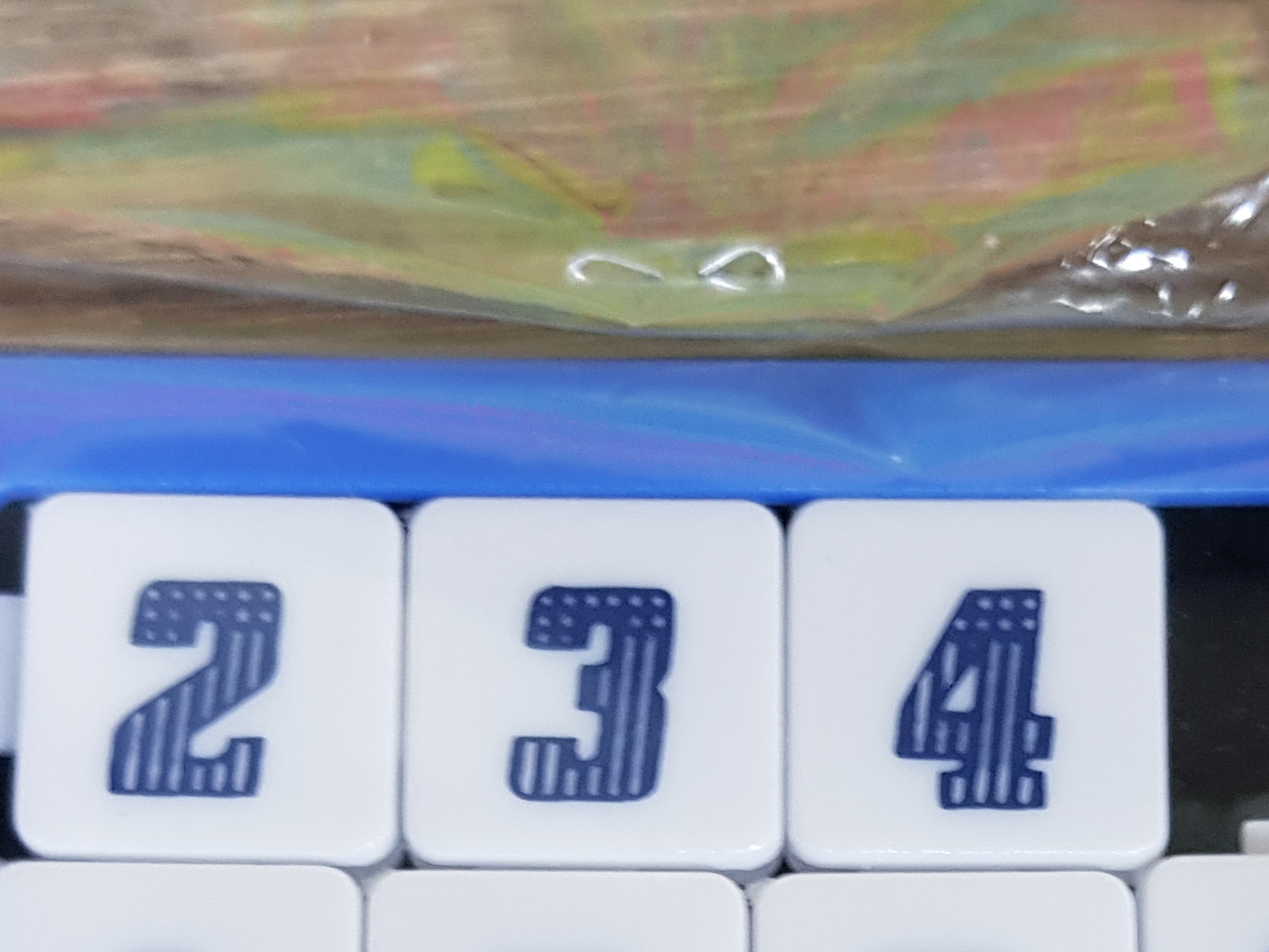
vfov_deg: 18.7
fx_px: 2676
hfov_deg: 26.6
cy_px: 1247
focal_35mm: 73
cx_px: 726
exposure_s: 1/50
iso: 160
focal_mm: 4.2
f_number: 1.7
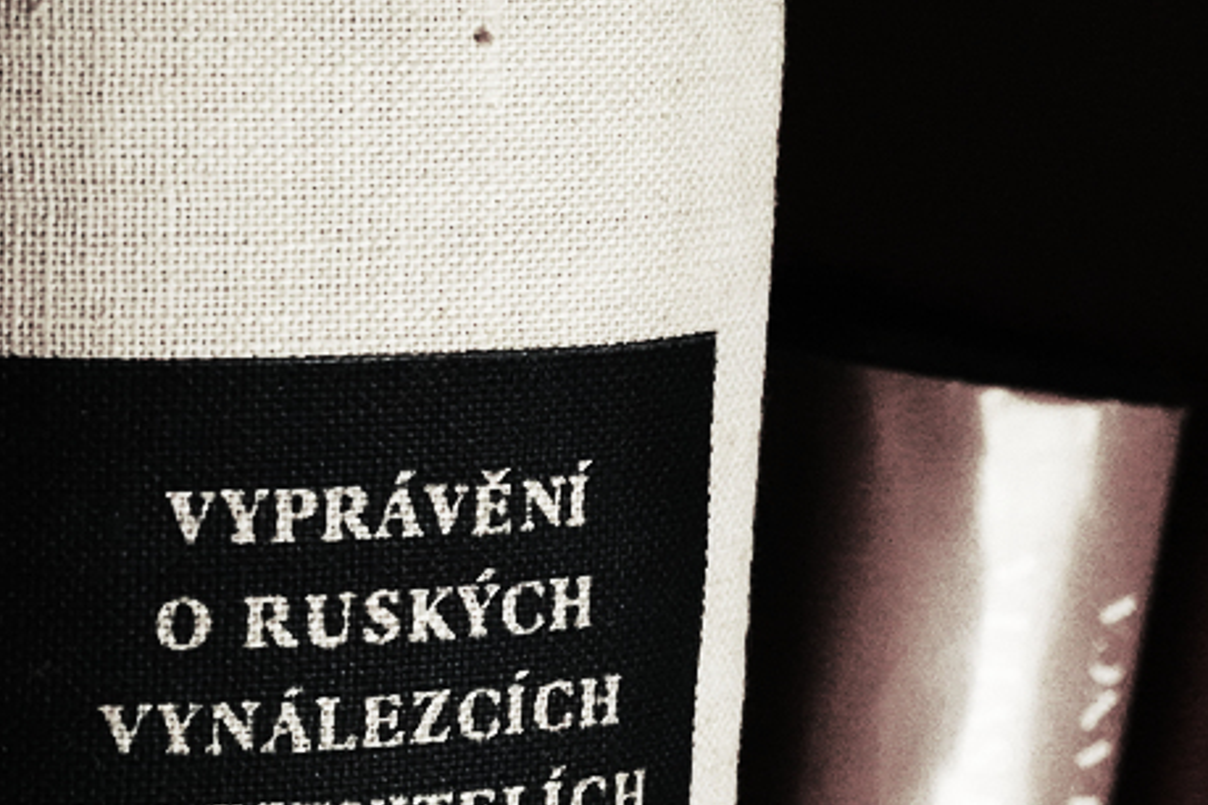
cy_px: 817
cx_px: 466
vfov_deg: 8.0
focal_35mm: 170
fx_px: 5704
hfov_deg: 12.1
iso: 6400
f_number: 6.3
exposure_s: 1/40
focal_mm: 28.54
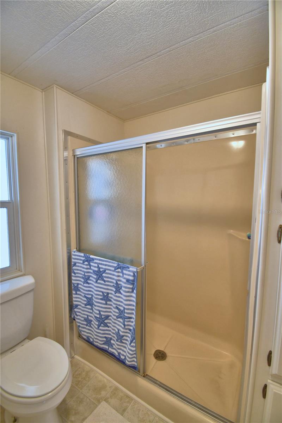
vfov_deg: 100.4
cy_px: 212
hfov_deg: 77.3
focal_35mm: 15
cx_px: 141
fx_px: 176
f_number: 4.5
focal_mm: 10
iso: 400
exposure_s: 1/50
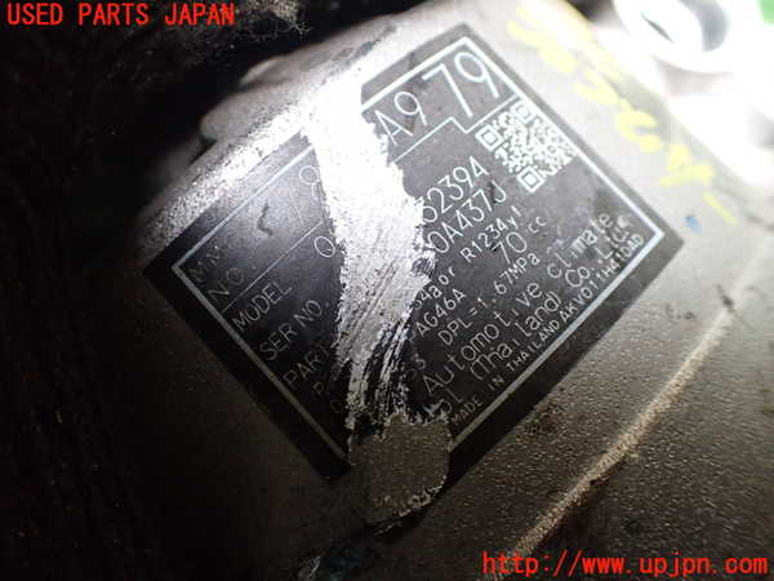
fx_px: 671
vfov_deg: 46.8
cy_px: 290
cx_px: 387
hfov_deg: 60.0
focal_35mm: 30
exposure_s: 1/125
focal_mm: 5.4
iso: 800
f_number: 2.3
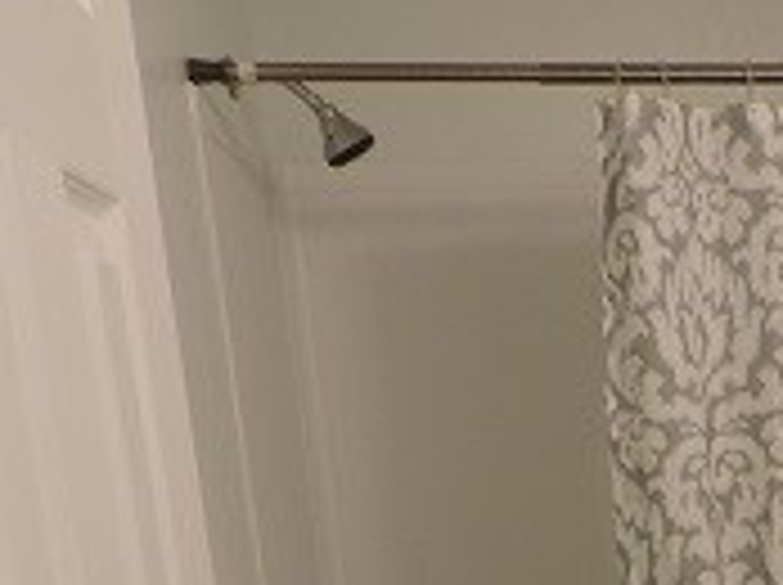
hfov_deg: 28.7
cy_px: 740
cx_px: 832
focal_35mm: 62
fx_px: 1400
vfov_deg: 21.5
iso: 400
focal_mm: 4.3
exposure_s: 1/30
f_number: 3
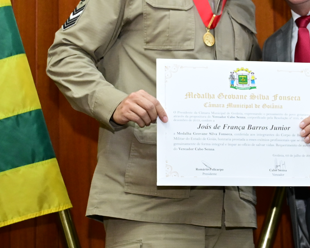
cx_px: 231
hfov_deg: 16.6
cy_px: 47
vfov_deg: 13.3
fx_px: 1055
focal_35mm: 115
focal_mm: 39
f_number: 4.5
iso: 4000
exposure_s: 1/125
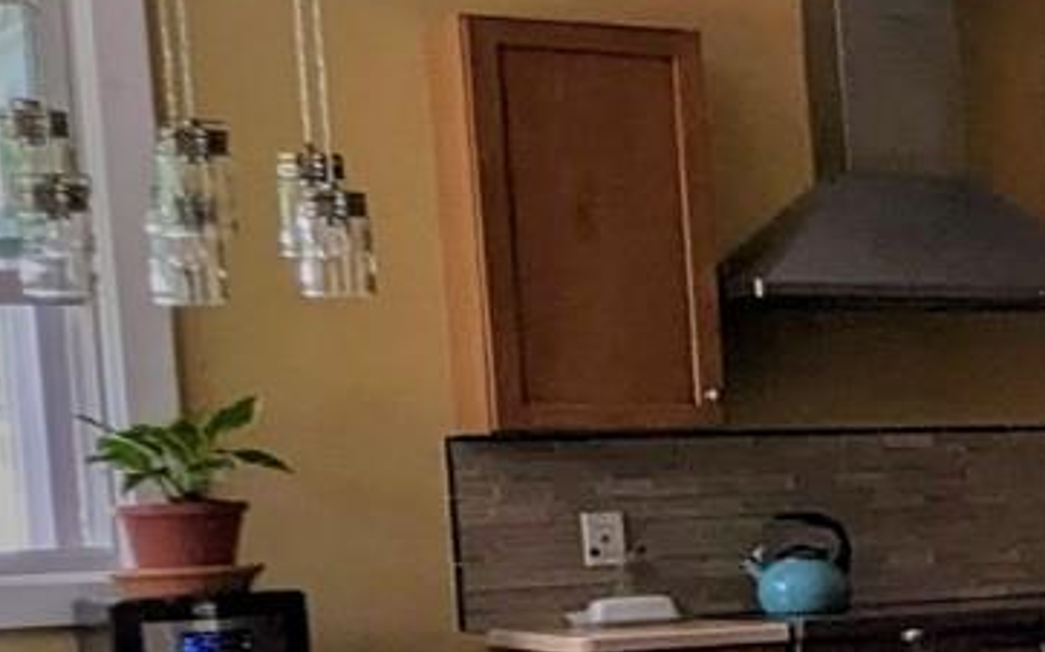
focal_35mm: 96
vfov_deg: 13.5
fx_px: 2733
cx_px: 2587
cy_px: 609
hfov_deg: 14.0
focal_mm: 2.22
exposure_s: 1/99.8
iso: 34
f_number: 2.2
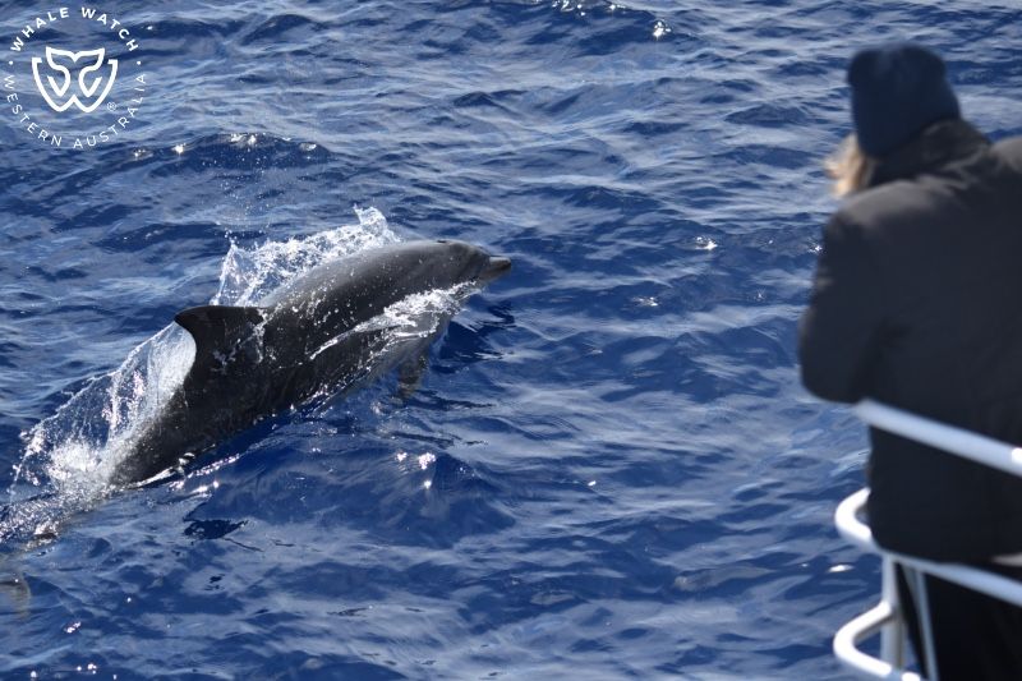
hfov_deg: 14.7
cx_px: 511
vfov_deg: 9.8
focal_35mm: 140
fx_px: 3973
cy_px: 340
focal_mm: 140
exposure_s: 1/8000
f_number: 5
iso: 1100
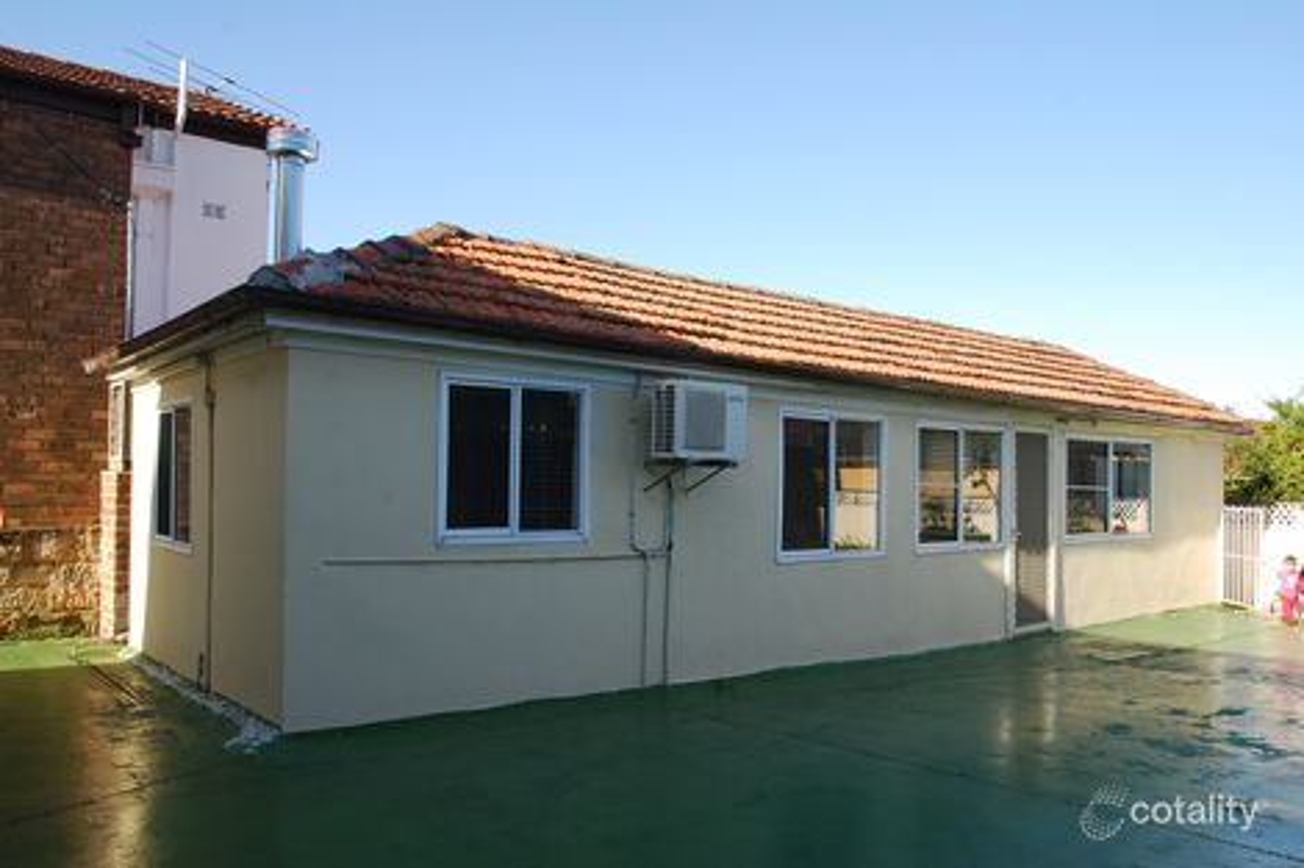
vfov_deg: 47.9
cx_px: 652
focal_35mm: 27
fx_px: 978
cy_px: 434
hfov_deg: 67.4
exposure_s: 1/160
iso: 200
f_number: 9
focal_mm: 18
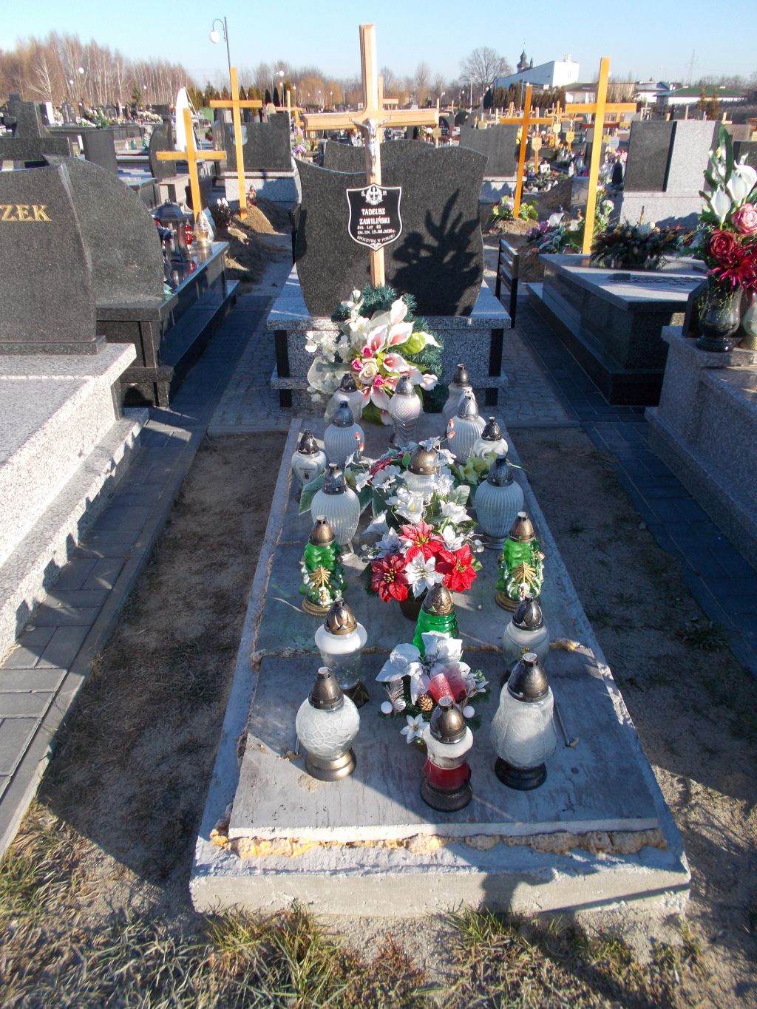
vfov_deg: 67.3
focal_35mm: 26
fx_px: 758
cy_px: 504
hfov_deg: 53.1
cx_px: 378
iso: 80
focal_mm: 4.6
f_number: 3.2
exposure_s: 1/500
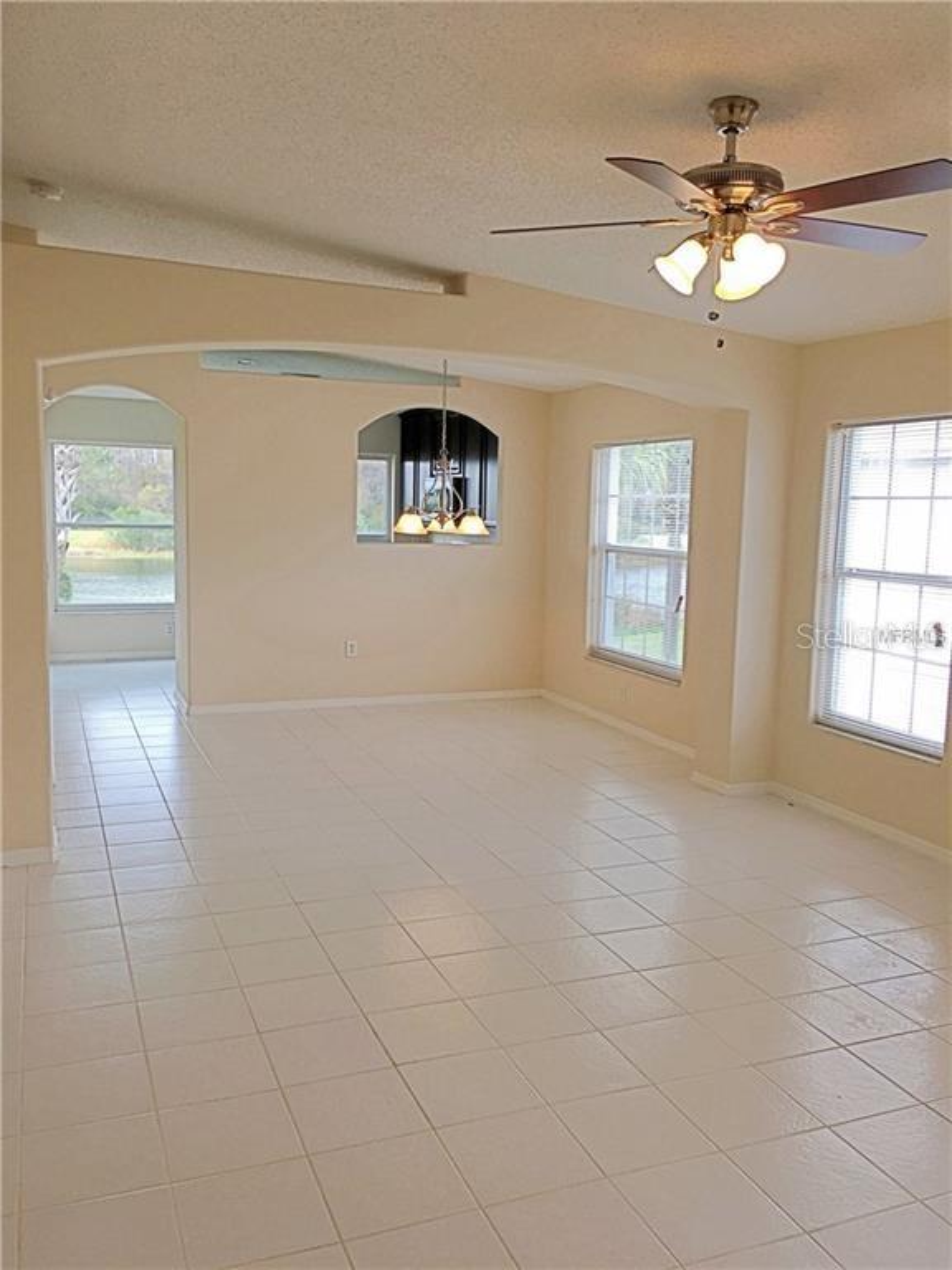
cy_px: 635
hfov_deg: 48.2
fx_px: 1063
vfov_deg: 61.7
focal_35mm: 29
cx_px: 476
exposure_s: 1/100
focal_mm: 4.15
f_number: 2.2
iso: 25
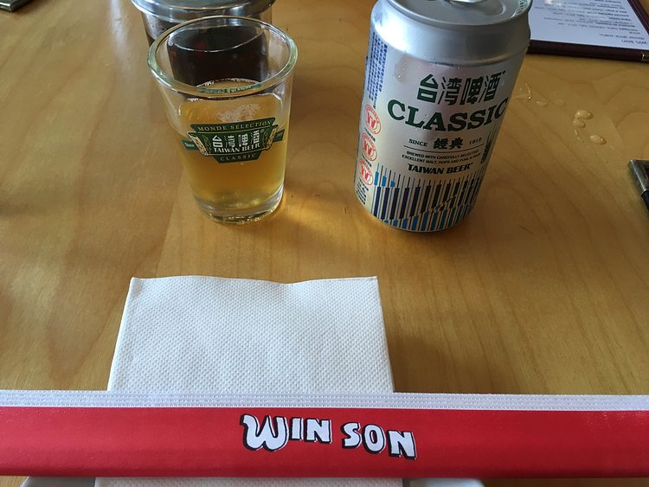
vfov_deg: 48.3
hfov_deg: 61.6
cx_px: 324
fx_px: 544
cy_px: 244
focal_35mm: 29
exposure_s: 1/30
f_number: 2.2
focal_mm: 4.15
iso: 80
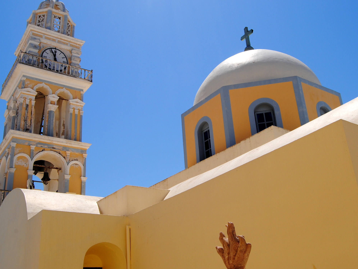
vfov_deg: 38.7
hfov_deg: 50.1
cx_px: 187
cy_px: 132
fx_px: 383
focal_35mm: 37
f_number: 10
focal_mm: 20
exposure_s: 1/400
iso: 100
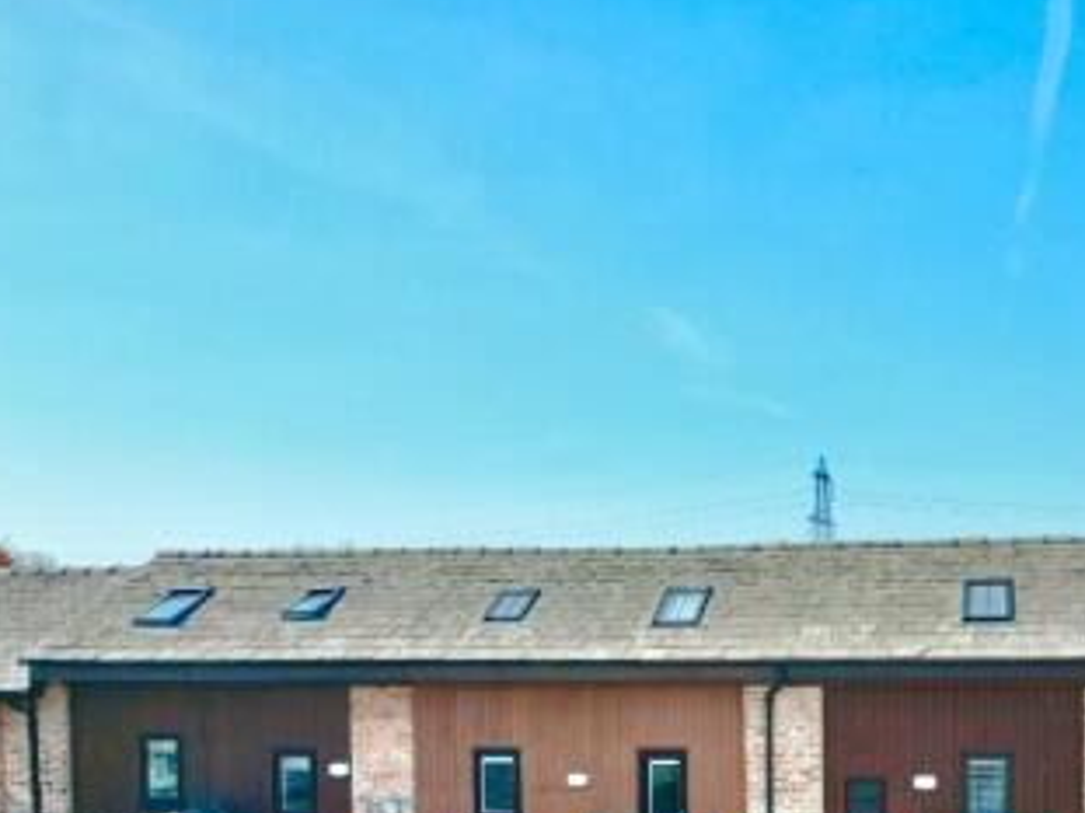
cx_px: 804
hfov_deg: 41.0
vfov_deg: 30.7
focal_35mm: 45
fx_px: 1410
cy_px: 734
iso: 110
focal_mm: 6.72
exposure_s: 1/2000
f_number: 1.7
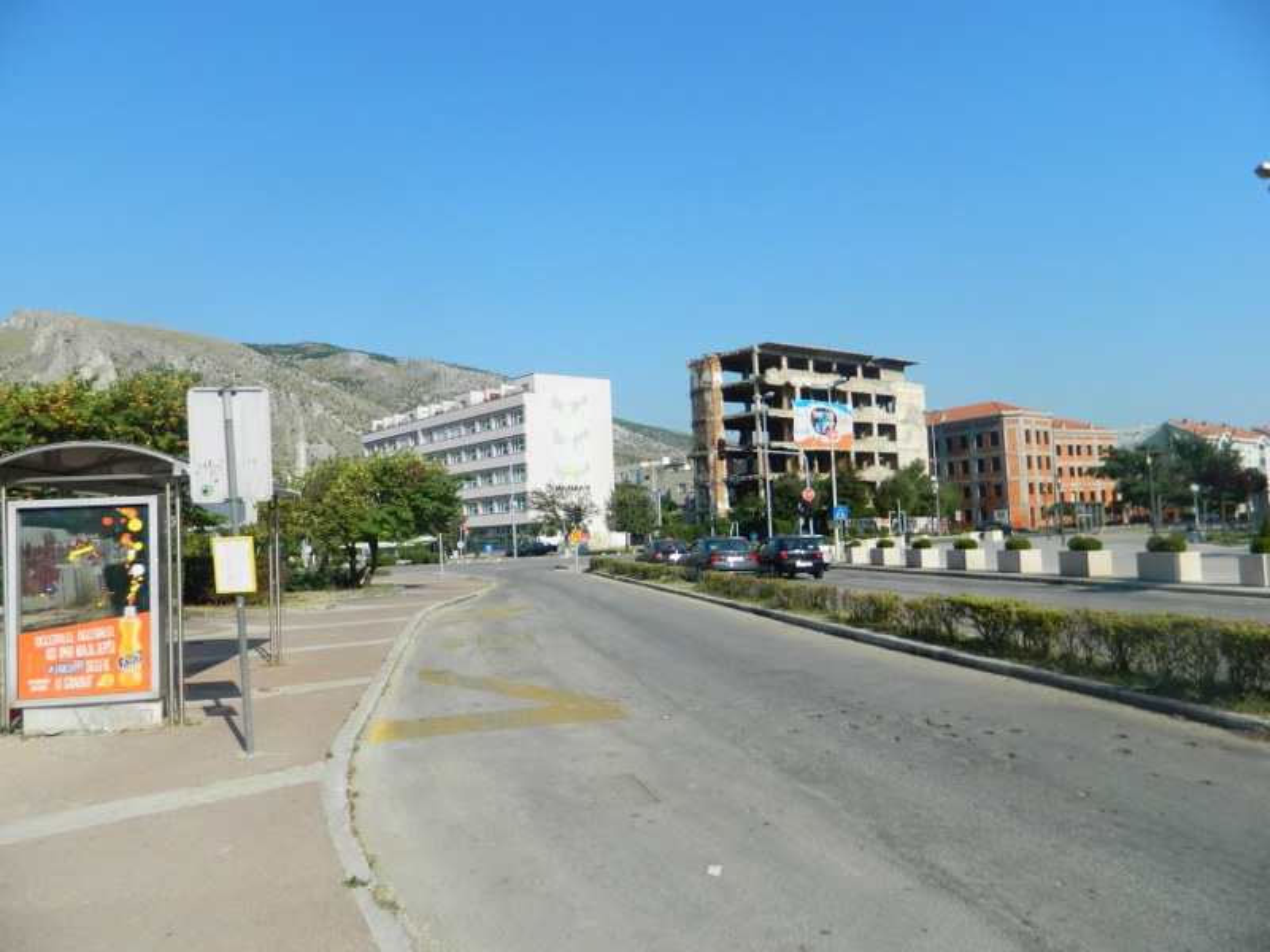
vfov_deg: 54.9
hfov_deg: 69.4
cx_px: 635
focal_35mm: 25
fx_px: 917
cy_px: 476
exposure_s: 1/200
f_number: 8.7
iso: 80
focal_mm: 4.5
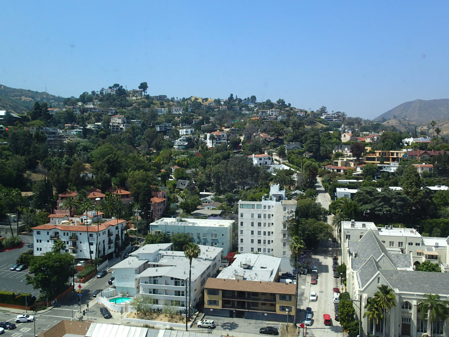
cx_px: 224
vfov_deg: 44.2
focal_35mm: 32
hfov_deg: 56.8
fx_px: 415
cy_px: 168
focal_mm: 5.87
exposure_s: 1/1000
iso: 100
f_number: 3.2
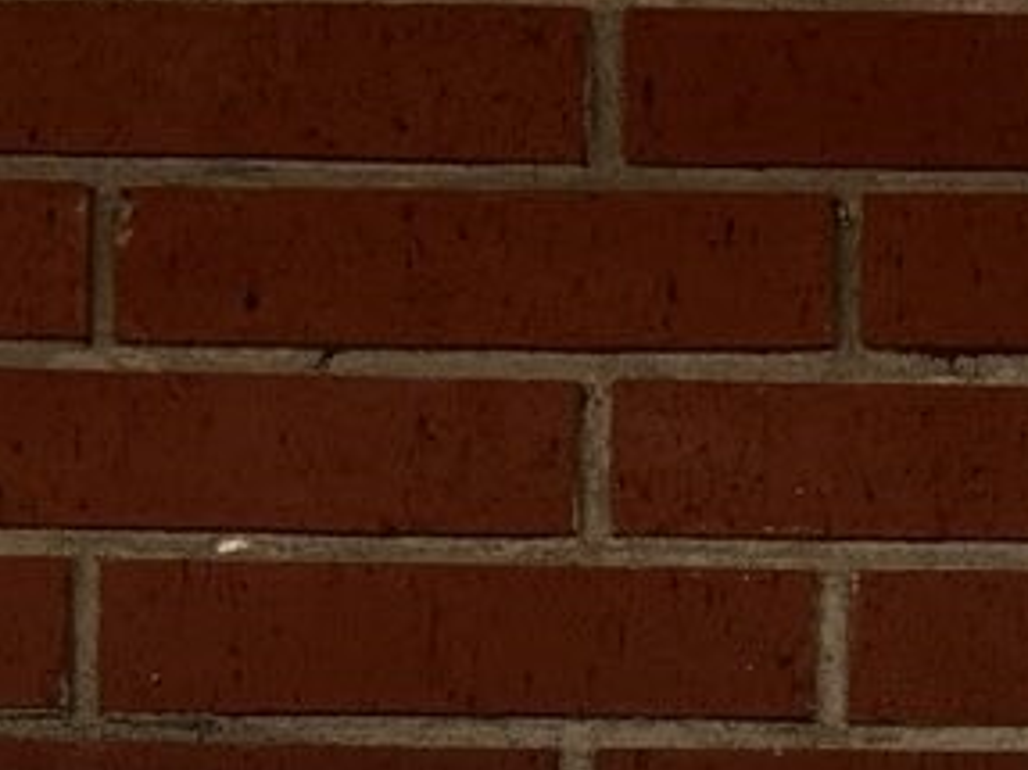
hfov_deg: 12.5
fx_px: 4304
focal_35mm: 145
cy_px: 2074
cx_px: 1823
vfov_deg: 8.9
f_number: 1.6
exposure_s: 1/556
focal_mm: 5.96
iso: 50
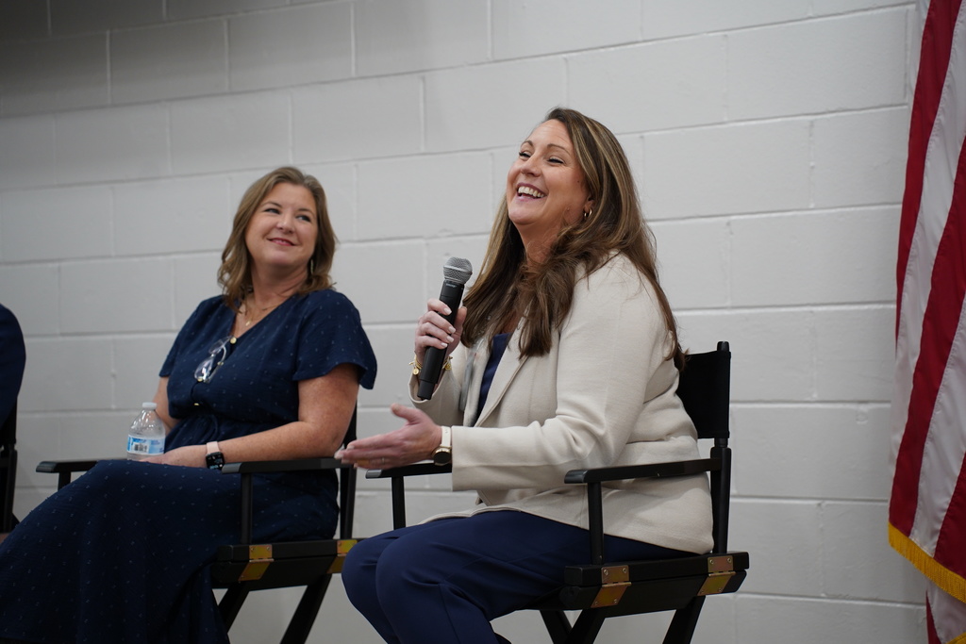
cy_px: 322
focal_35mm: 75
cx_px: 483
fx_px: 2013
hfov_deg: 27.0
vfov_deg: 18.2
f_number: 2.8
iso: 800
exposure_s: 1/160
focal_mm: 75
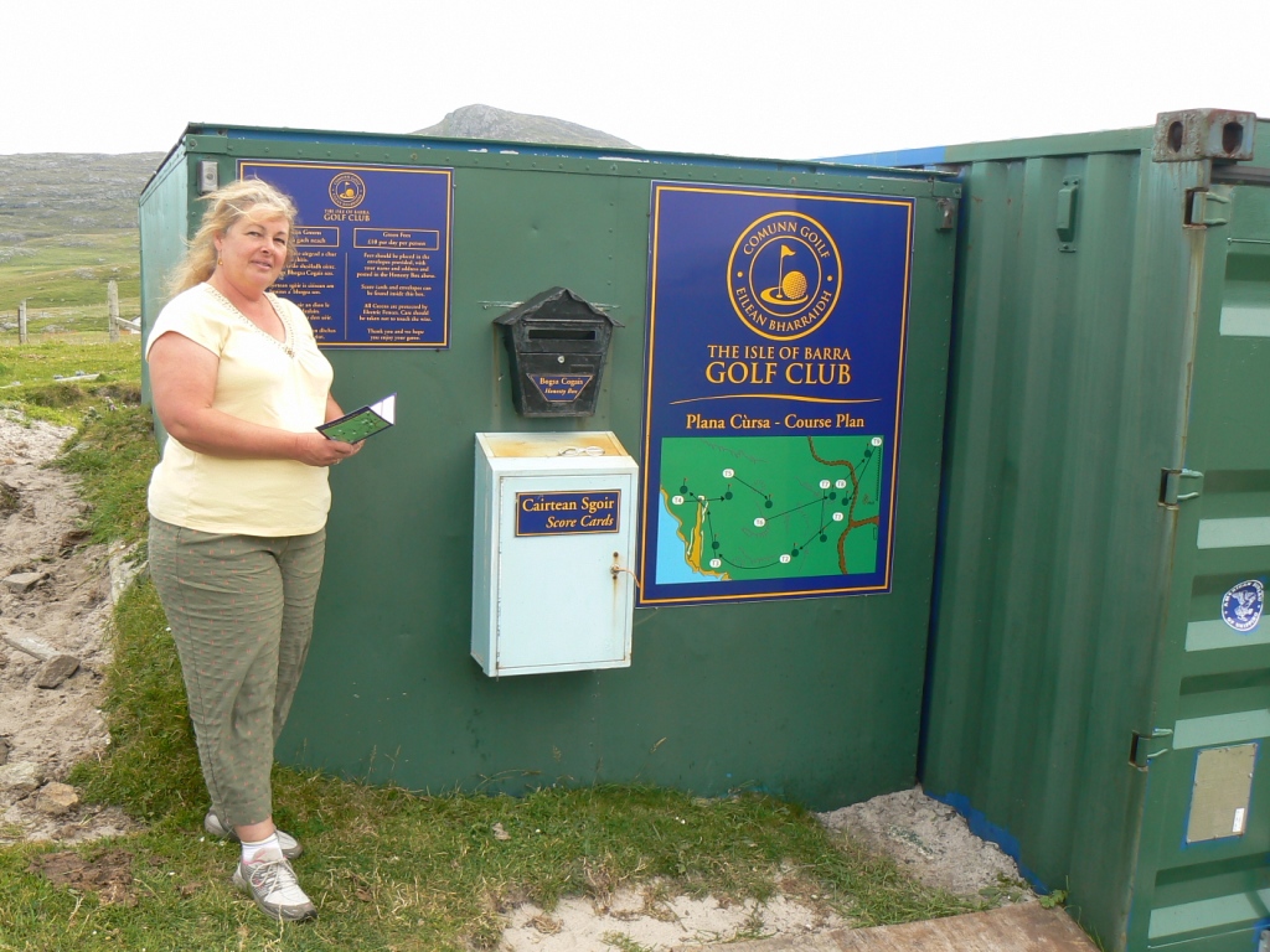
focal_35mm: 36
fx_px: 1321
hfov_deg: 51.4
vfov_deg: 39.7
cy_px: 476
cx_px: 635
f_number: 5.6
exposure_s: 1/160
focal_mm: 6
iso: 80
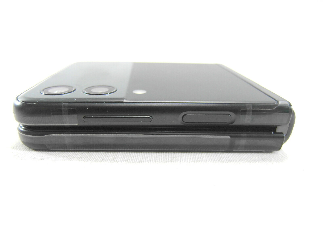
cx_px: 162
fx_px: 224
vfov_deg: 56.8
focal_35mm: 24
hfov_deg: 71.6
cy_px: 121
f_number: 1.8
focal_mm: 5.2
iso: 80
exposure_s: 1/90
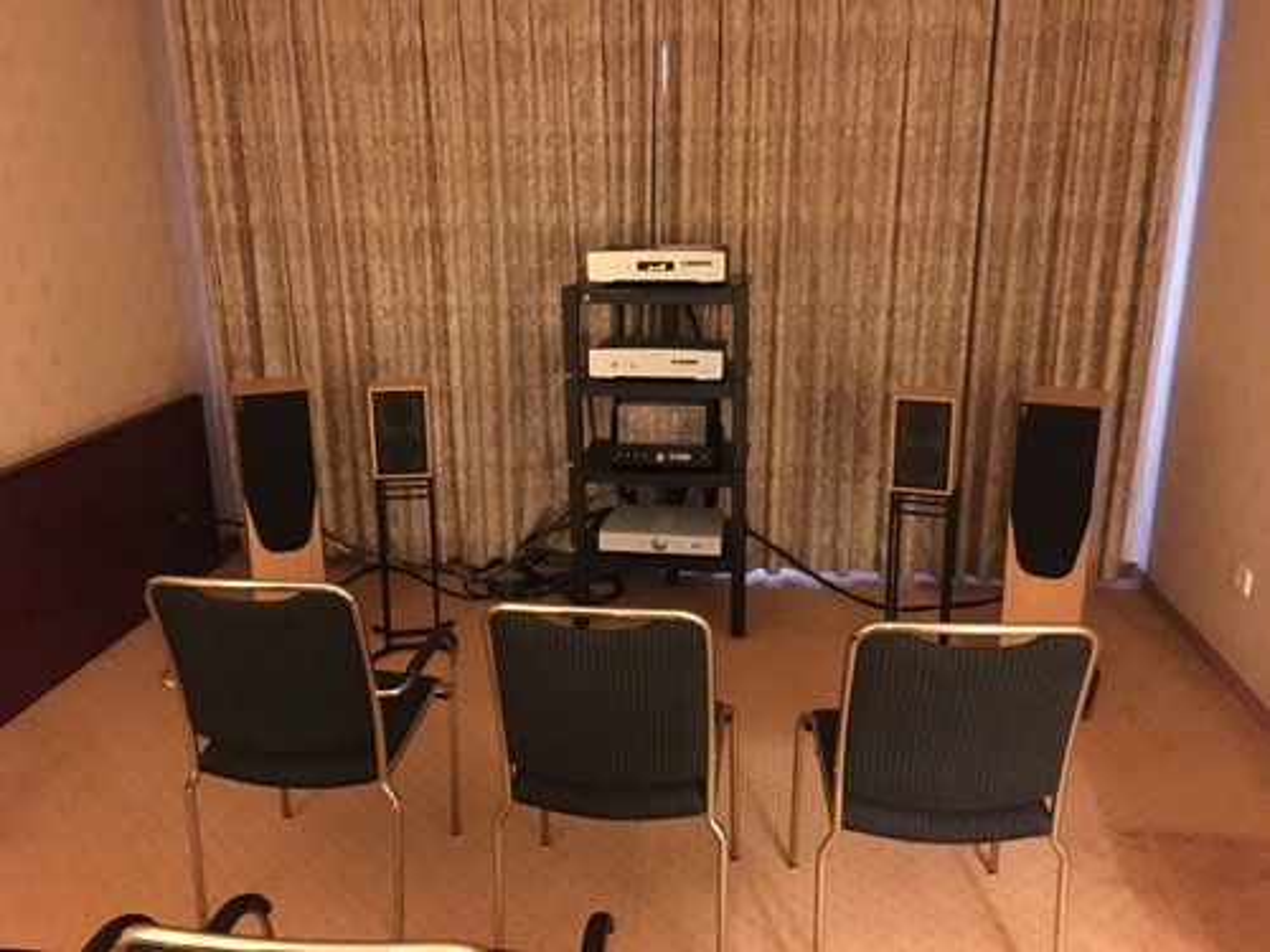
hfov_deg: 61.7
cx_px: 635
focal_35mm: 29
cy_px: 476
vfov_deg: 48.2
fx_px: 1064
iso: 1000
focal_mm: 4.15
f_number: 2.2
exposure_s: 1/17
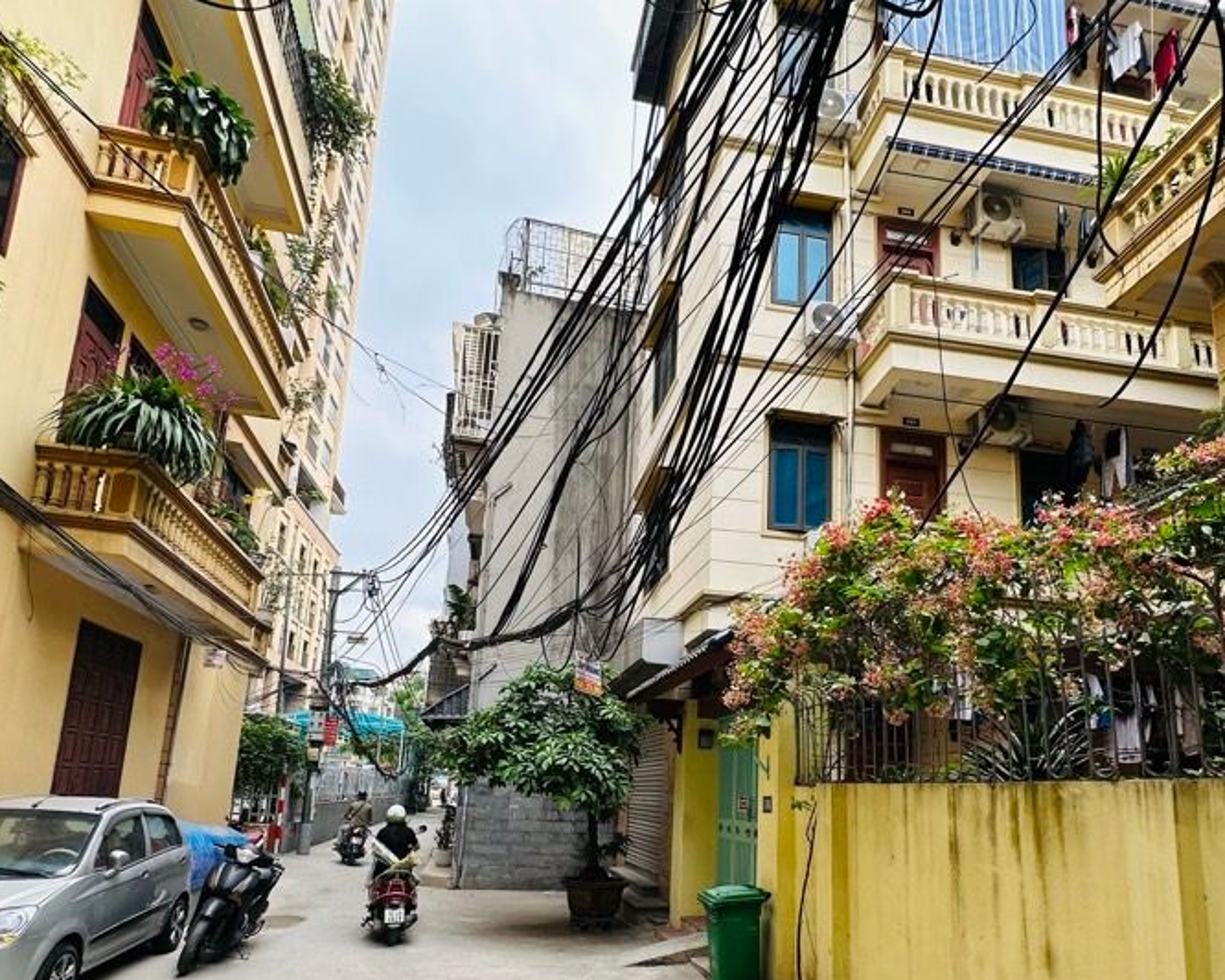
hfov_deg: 77.5
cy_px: 673
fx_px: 761
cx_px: 653
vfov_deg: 63.4
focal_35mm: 21
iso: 40
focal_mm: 2.22
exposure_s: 1/152
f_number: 2.2
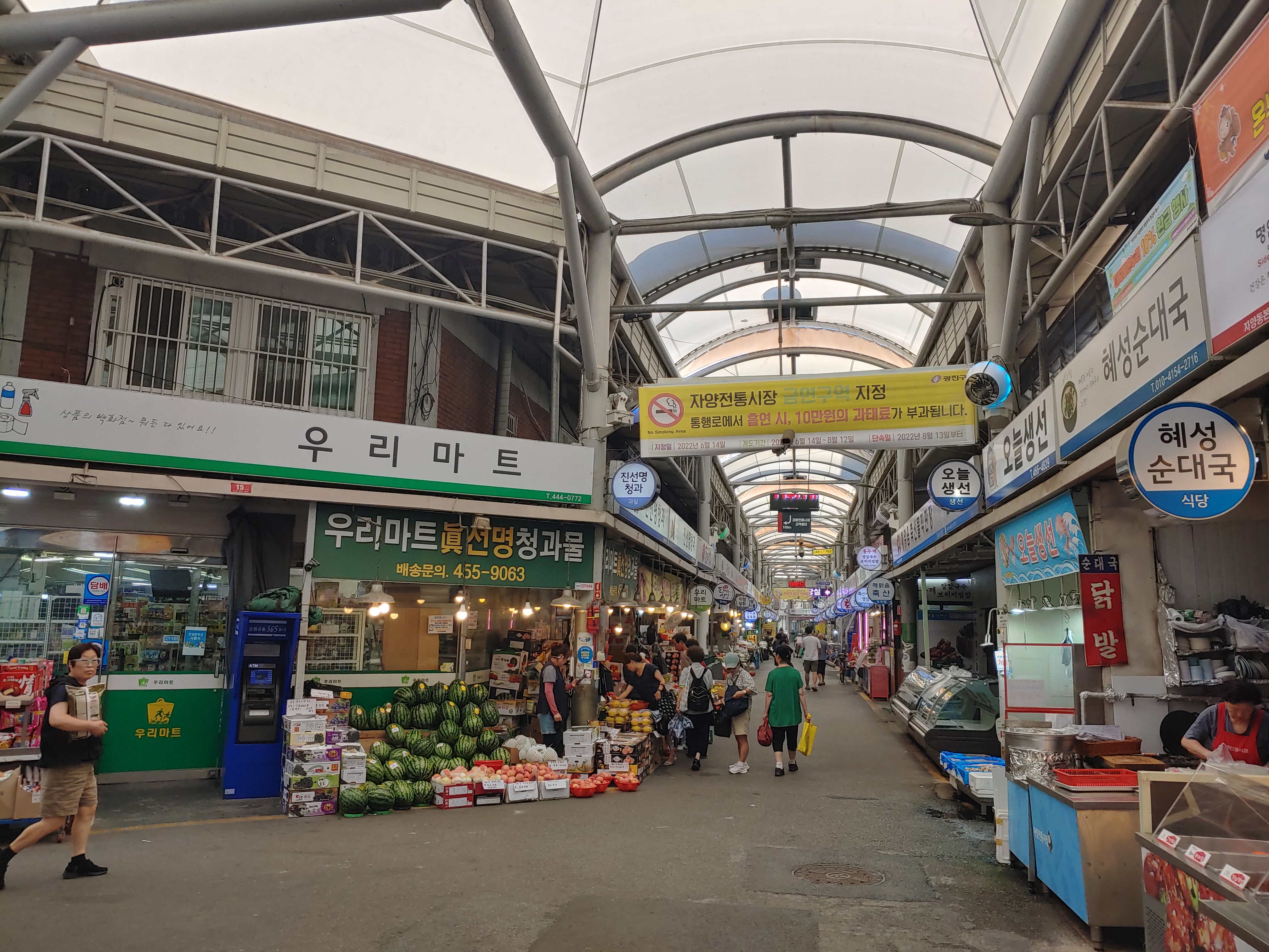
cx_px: 634
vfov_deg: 54.9
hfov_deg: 69.4
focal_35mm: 25
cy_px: 476
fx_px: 916
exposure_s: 1/581
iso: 50
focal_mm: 4.23
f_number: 1.5
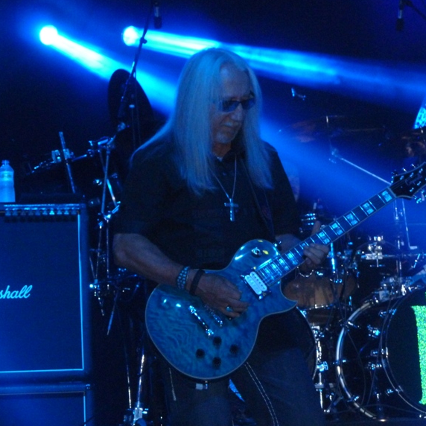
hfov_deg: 11.5
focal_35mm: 152
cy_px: 212
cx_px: 272
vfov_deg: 11.5
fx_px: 2116
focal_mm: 21
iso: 640
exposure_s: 1/80
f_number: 4.4
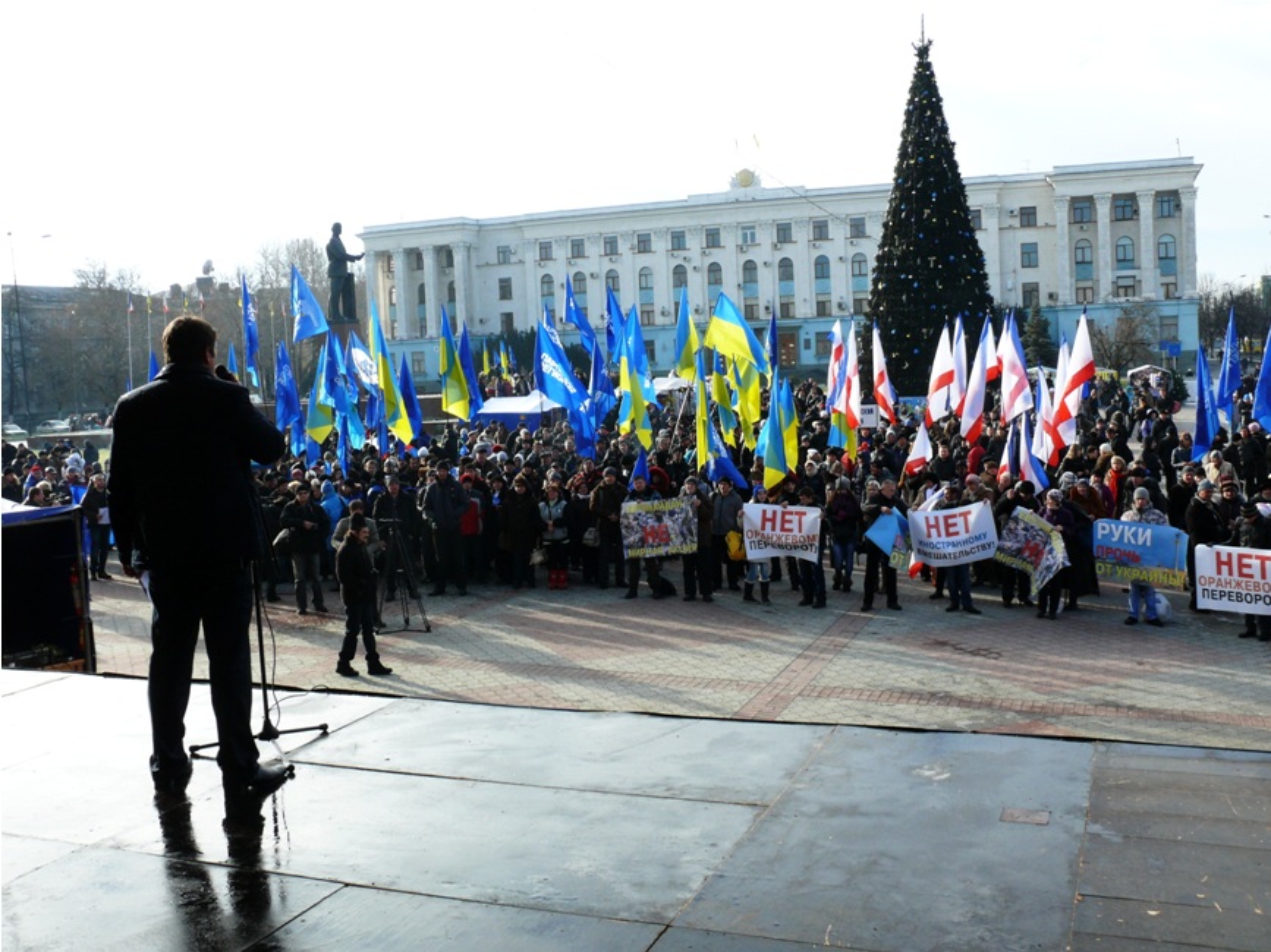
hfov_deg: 52.6
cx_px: 636
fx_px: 1285
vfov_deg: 40.7
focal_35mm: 35
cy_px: 476
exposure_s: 1/200
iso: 100
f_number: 5.6
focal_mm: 7.4
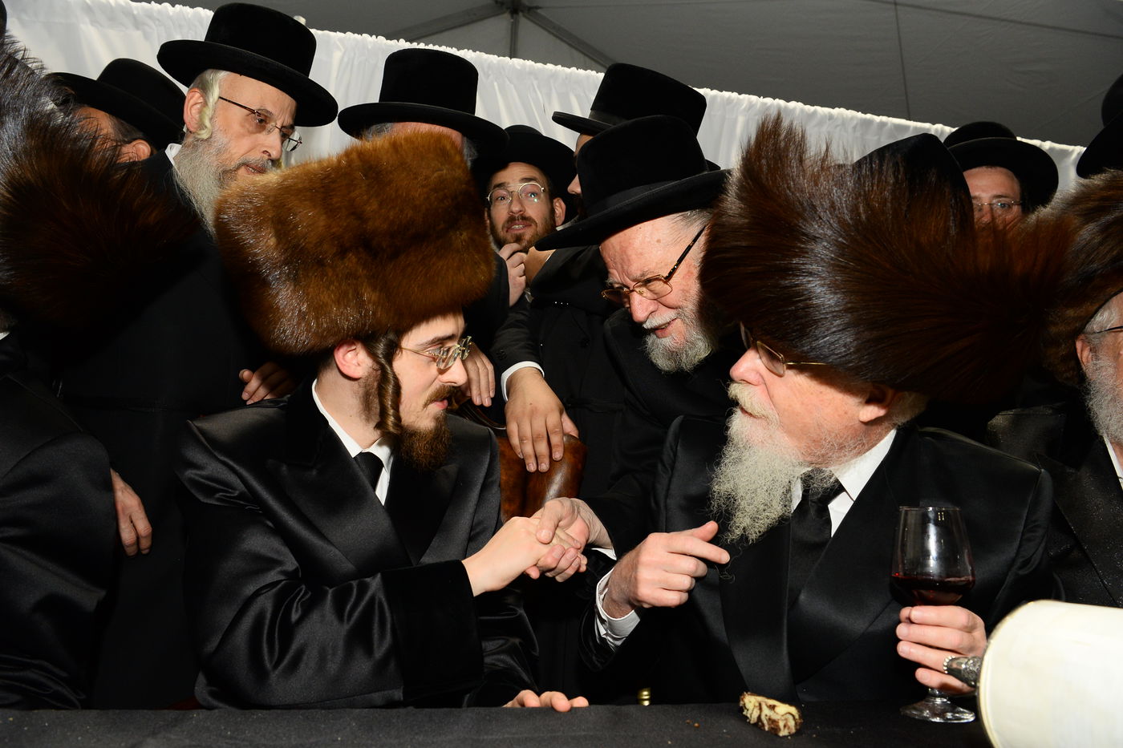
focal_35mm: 30
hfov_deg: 61.9
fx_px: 936
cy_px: 374
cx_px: 562
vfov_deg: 43.6
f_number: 7.1
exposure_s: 1/100
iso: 1600
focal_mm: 30
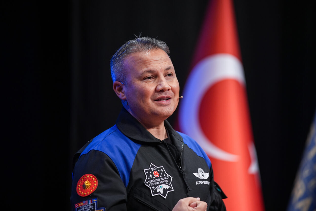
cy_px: 106
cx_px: 158
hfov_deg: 11.7
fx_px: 1545
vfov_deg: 7.8
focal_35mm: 176
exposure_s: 1/125
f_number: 2.8
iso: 1250
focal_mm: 176
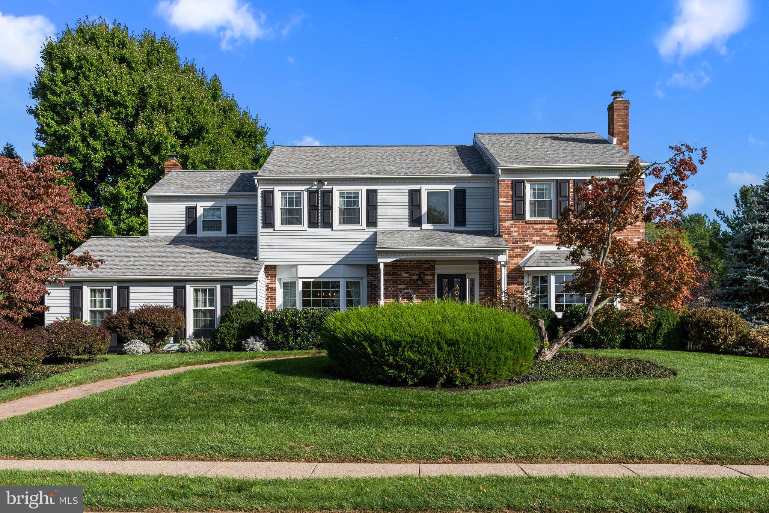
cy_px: 256
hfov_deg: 55.8
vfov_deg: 38.9
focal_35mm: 34
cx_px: 384
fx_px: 726
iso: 400
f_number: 11
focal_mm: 34
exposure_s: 1/500
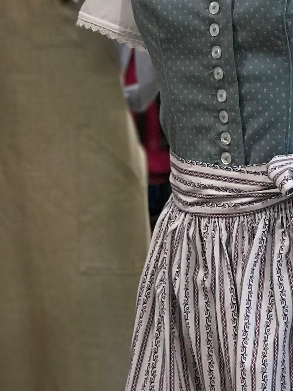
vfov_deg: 12.9
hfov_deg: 9.6
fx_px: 1726
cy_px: 247
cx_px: 304
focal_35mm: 153
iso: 125
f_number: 2.8
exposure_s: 1/50
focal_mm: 6.6
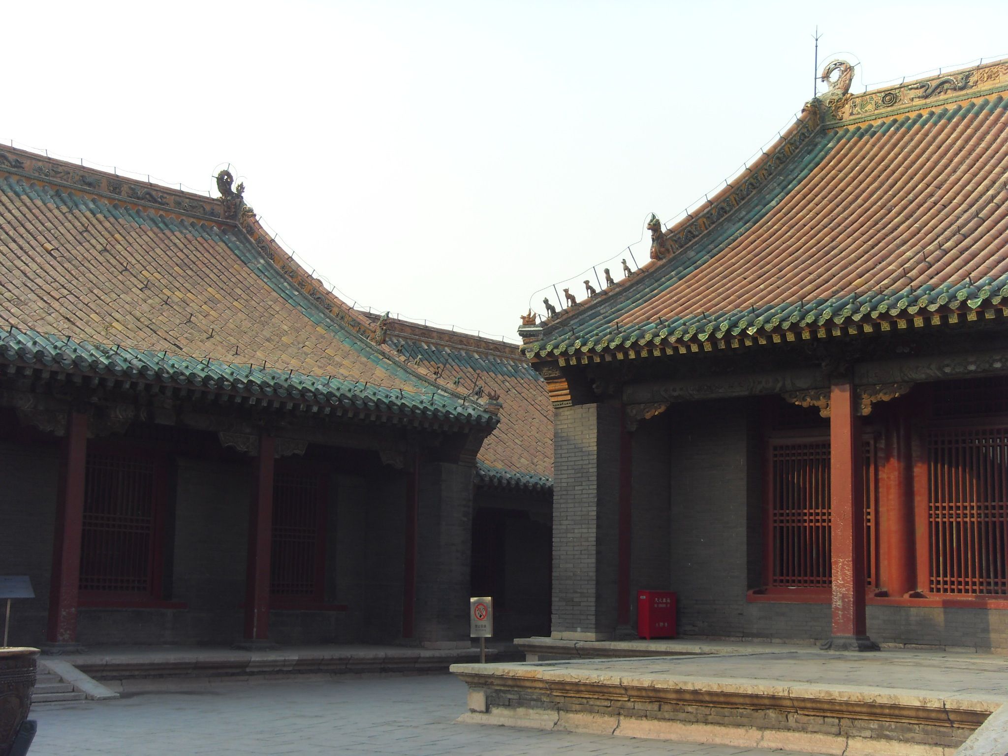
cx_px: 504
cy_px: 378
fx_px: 1456
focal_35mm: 50
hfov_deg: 38.2
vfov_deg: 29.1
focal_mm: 8.8
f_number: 3.8
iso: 80
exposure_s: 1/180
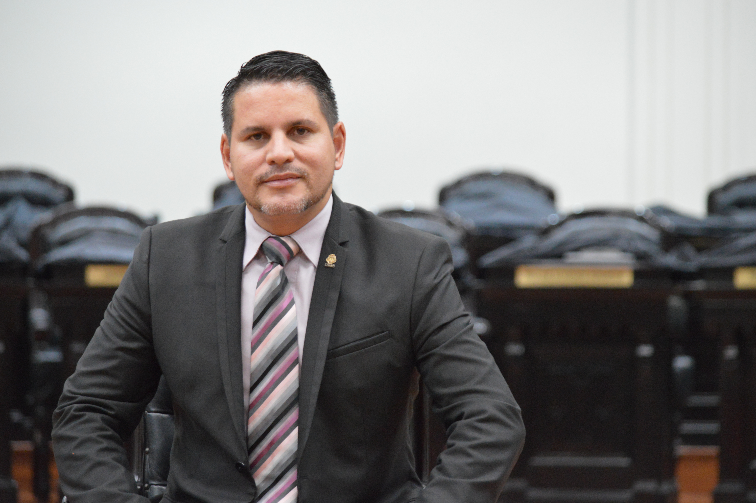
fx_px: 4406
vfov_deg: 6.5
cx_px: 378
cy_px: 252
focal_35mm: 210
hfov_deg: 9.8
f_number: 4.8
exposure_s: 1/30
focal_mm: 140
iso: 3200
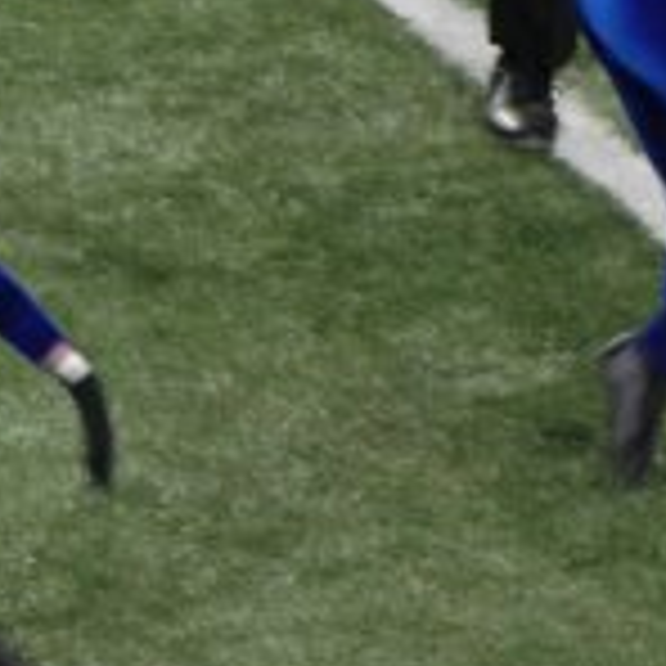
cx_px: -288
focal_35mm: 1377
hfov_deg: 1.3
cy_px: 418
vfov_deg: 1.3
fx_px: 29973
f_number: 2.8
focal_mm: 200
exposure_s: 1/60
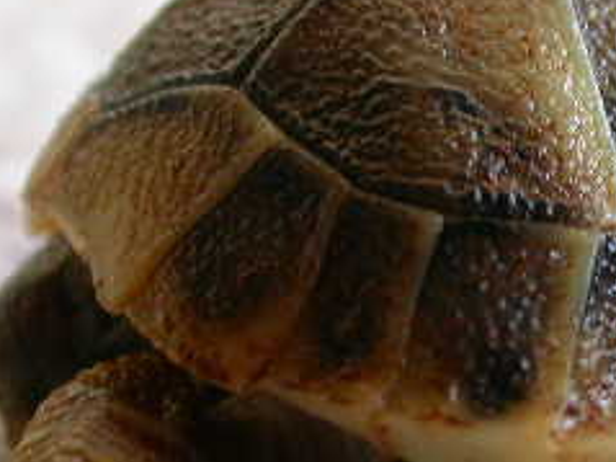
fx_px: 3717
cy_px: 194
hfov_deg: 9.4
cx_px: 608
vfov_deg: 7.1
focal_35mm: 209
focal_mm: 16.2
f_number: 4.4
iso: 100
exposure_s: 1/64.8
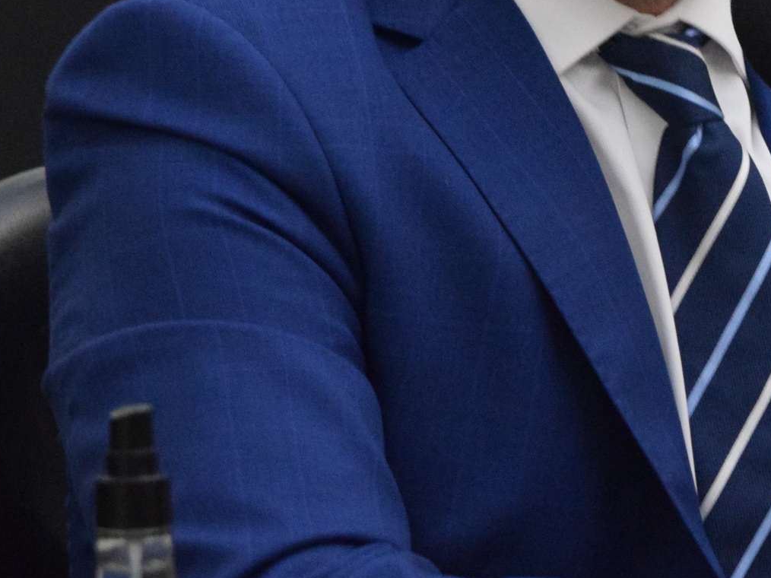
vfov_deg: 3.3
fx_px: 9963
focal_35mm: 447
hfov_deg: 4.4
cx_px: 664
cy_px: 51
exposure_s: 1/125
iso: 4500
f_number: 4.8
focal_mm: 105
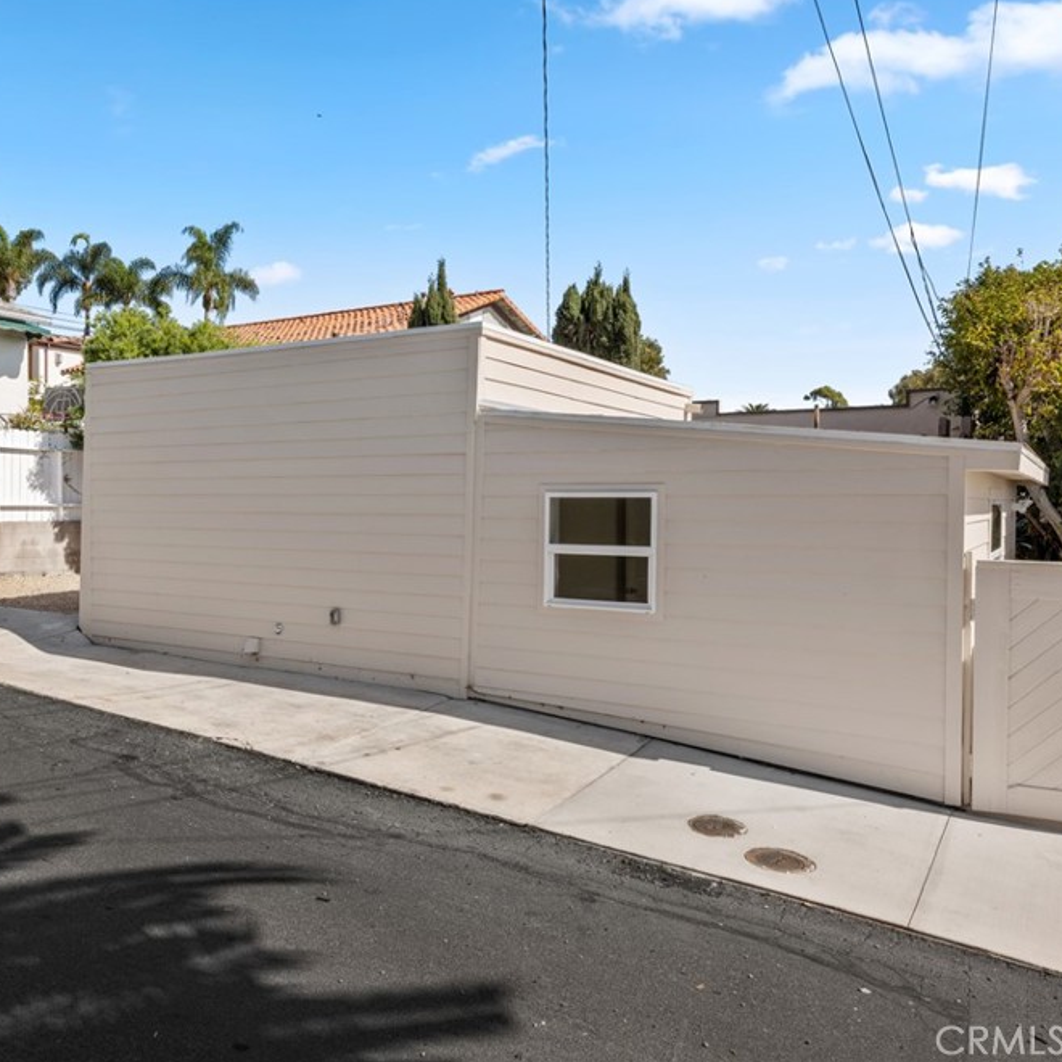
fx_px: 1007
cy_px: 515
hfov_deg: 54.9
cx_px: 388
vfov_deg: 55.6
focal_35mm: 29
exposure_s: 1/500
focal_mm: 22
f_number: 8
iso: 200
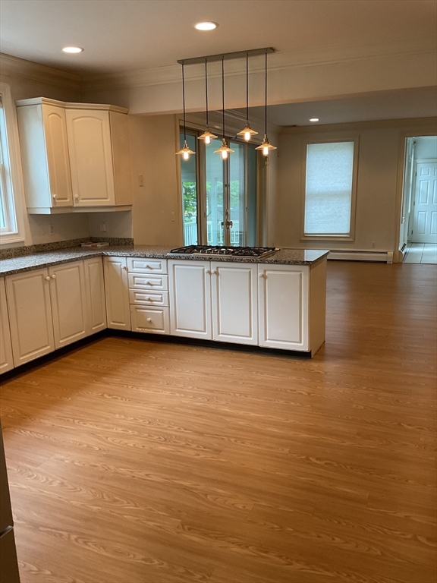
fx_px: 488
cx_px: 218
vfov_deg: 61.7
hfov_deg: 48.2
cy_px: 292
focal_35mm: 29
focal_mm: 3
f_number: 1.8
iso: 64
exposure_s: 1/60
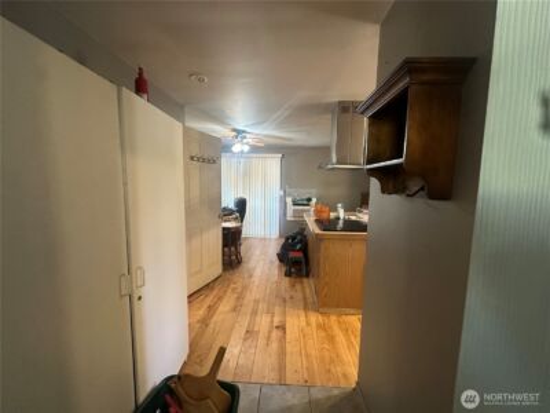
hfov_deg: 102.1
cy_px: 206
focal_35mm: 14
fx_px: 222
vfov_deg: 85.7
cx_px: 275
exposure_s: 1/60
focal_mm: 2.22
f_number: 2.2
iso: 500
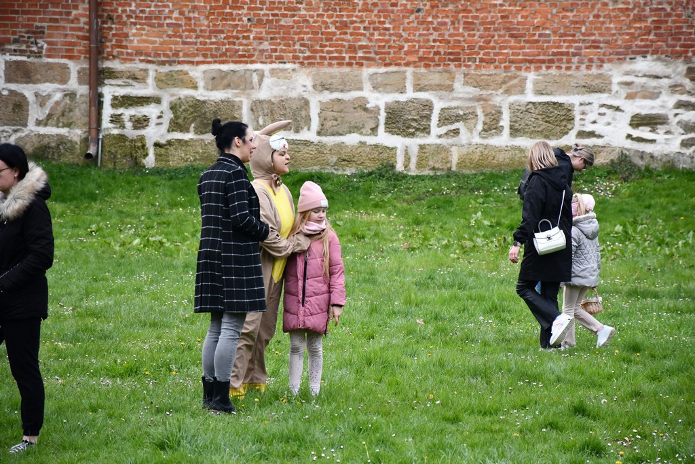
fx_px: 4054
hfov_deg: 9.8
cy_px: 232
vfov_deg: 6.5
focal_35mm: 210
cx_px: 348
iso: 720
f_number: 5.6
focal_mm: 140
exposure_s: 1/1000
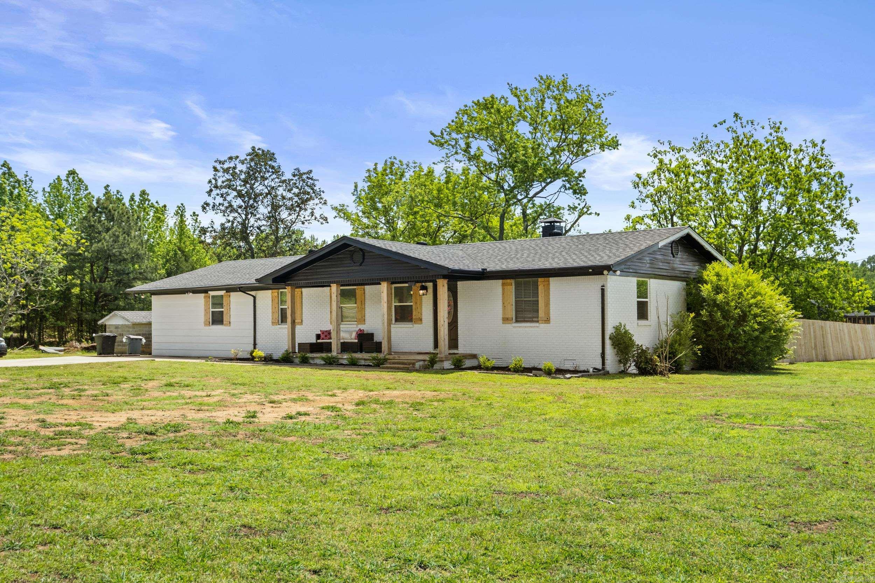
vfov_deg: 36.9
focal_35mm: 36
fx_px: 875
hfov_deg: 53.1
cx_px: 438
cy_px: 292
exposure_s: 1/160
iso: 500
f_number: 7.1
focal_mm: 24
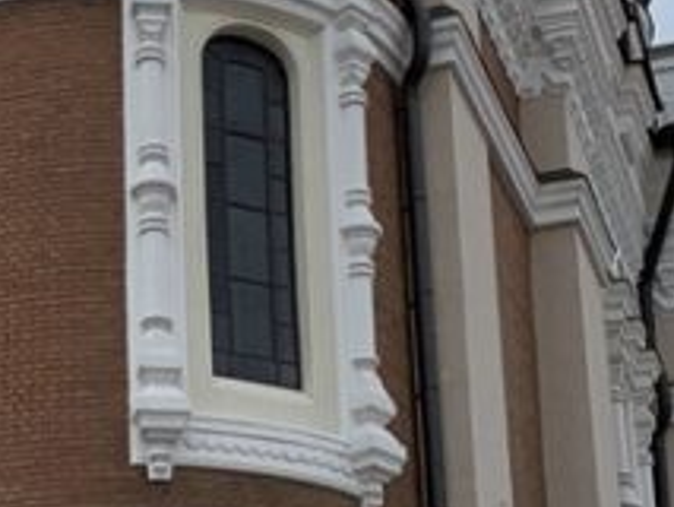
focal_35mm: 143
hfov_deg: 13.6
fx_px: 2786
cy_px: 437
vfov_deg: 10.3
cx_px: 13
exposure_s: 1/2994
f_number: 1.8
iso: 25
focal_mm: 4.25
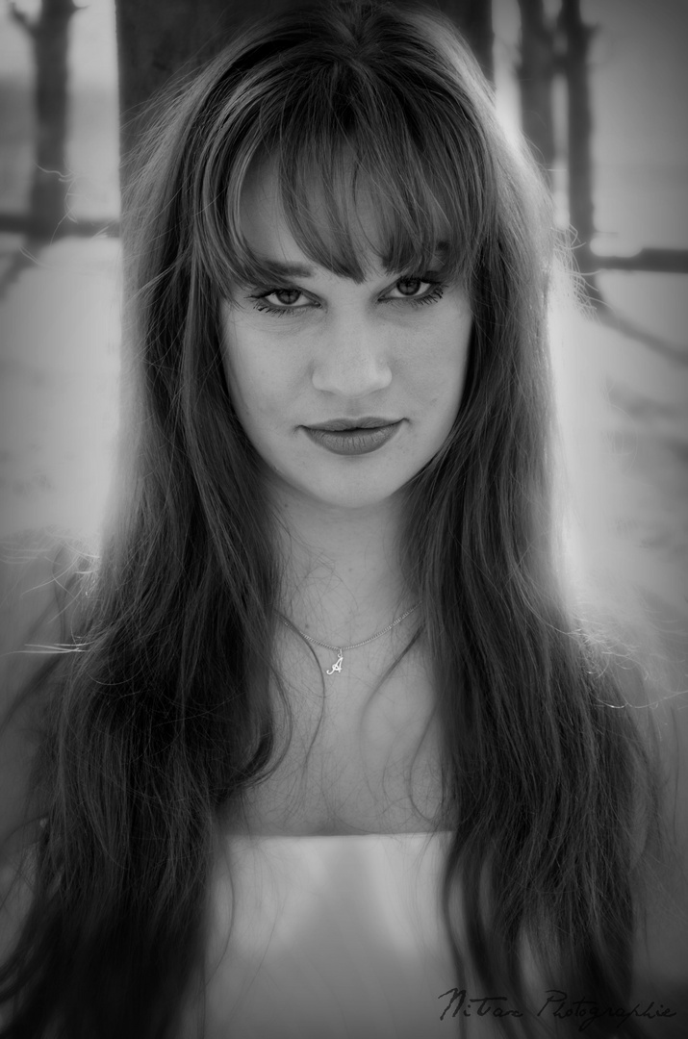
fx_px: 2247
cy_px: 520
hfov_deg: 17.4
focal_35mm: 78
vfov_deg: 26.0
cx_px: 344
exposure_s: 1/100
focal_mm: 52
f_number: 5.6
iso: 200
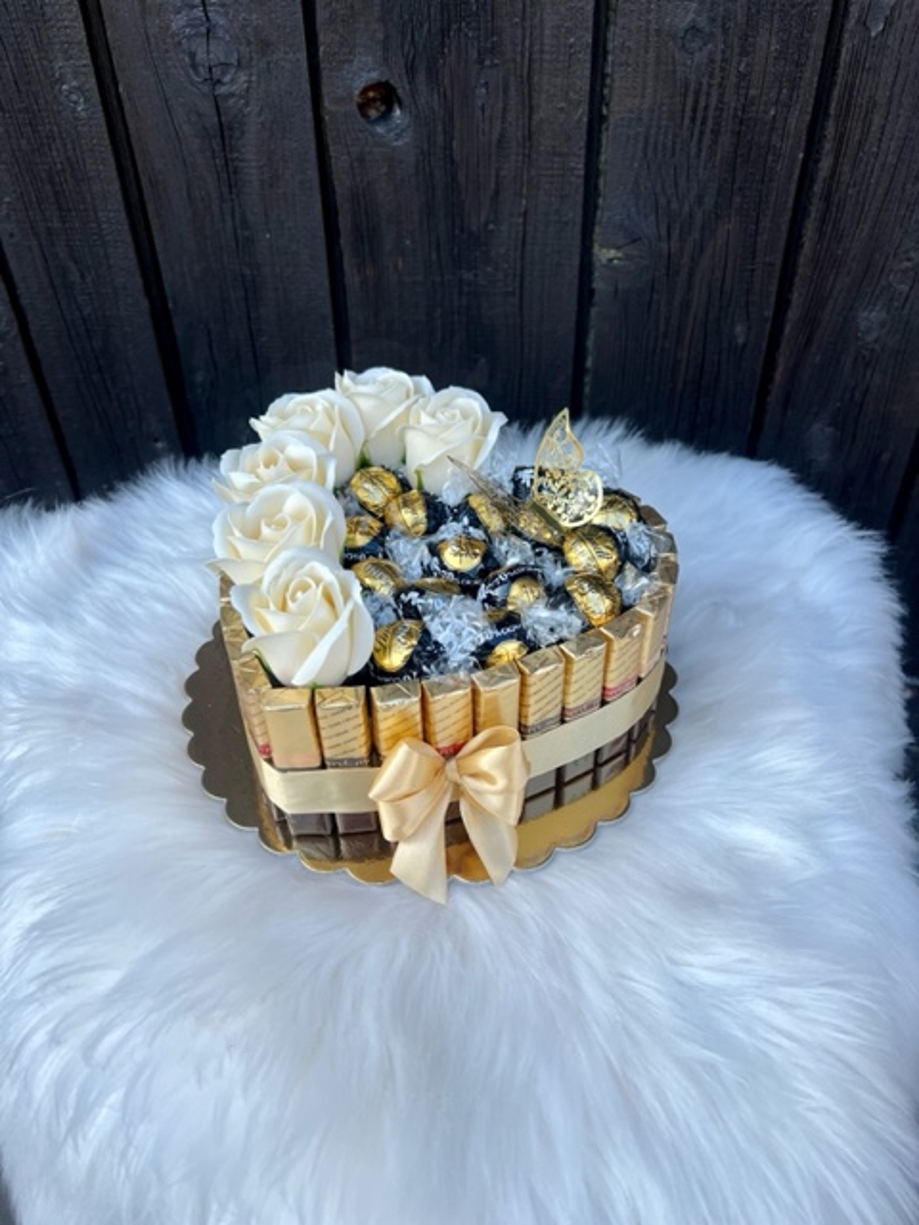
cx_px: 460
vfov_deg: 67.3
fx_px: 920
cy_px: 612
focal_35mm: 26
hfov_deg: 53.1
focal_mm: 5.7
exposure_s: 1/924
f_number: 1.5
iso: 50
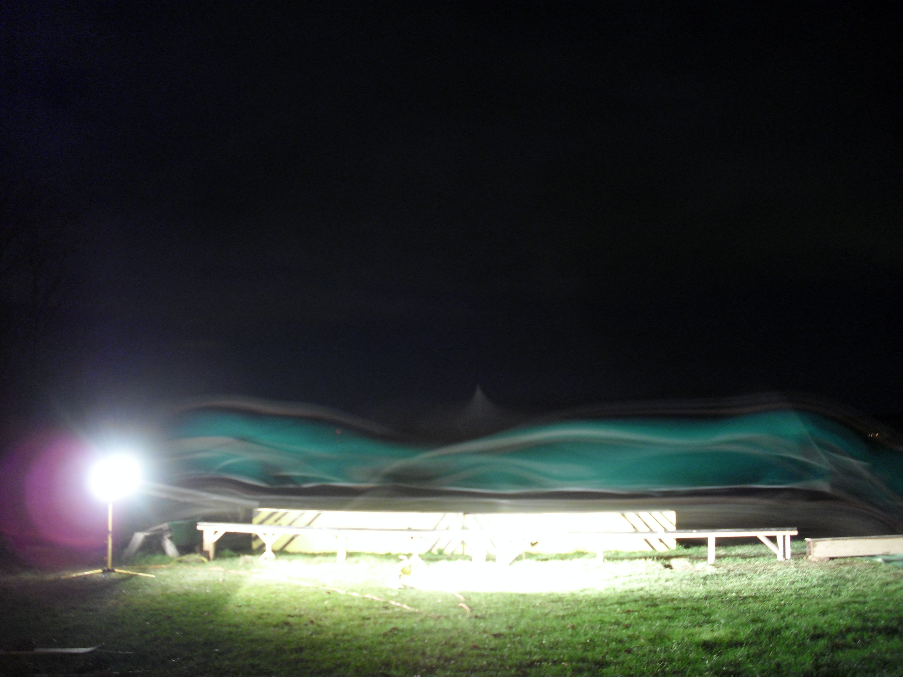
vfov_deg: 37.7
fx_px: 991
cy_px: 338
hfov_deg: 49.0
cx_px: 452
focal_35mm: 38
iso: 100
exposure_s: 4
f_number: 2.8
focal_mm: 6.2
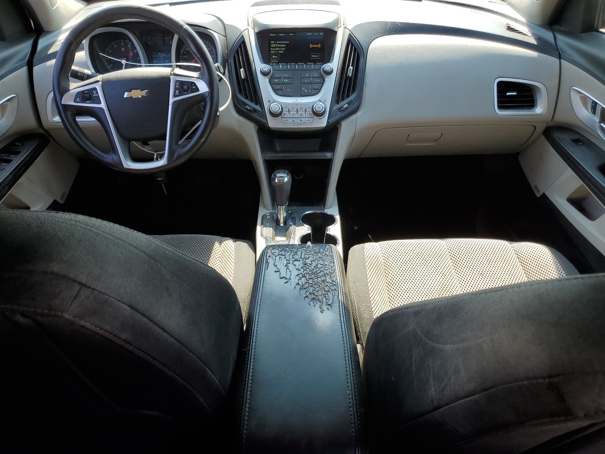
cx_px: 302
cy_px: 227
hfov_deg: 67.3
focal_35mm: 26
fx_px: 454
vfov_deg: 53.1
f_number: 1.5
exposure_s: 1/526
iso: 50
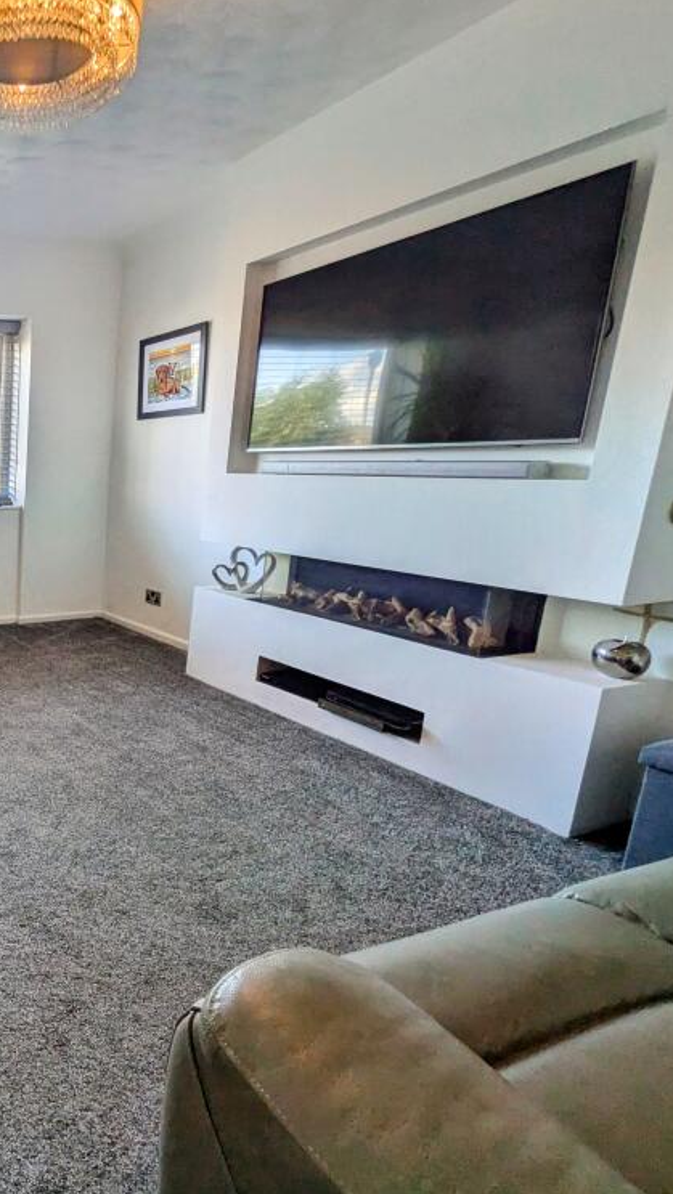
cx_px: -84
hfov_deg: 41.5
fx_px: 666
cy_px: 607
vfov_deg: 83.8
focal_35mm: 21
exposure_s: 1/183
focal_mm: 1.83
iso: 117
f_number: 2.2
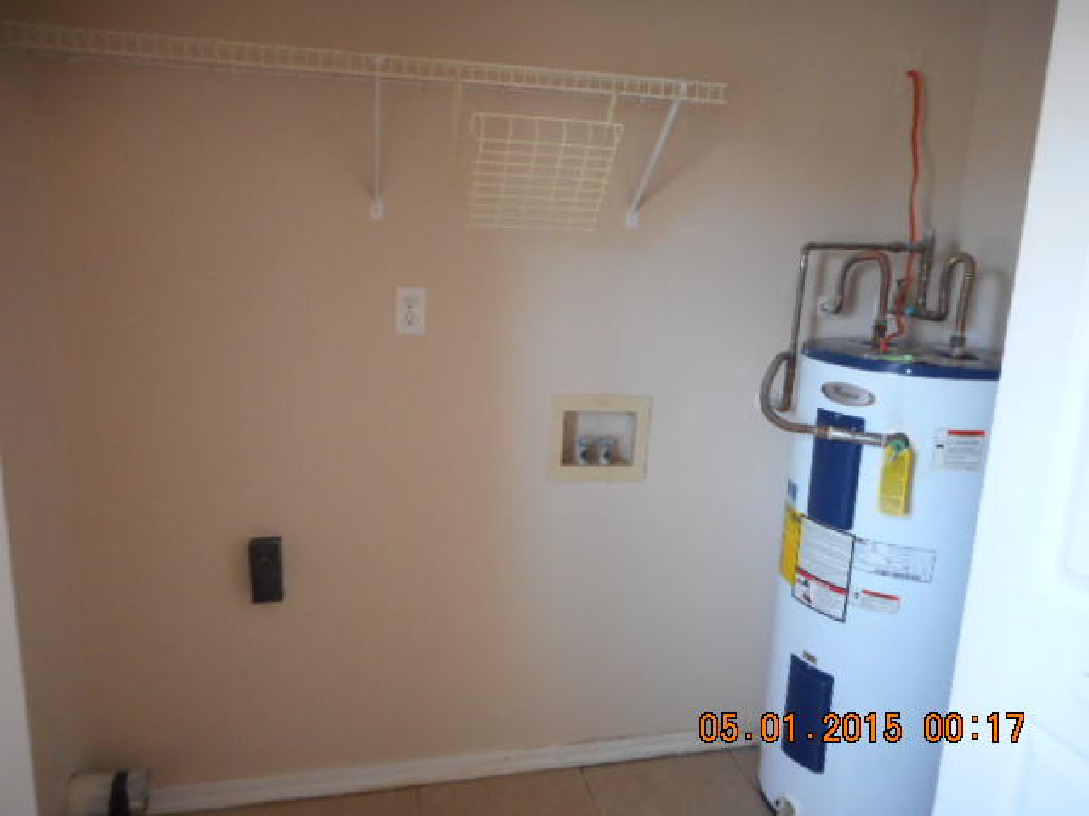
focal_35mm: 25
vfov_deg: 54.9
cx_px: 544
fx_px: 786
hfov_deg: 69.4
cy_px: 408
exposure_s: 1/15
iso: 400
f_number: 3.7
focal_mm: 4.5
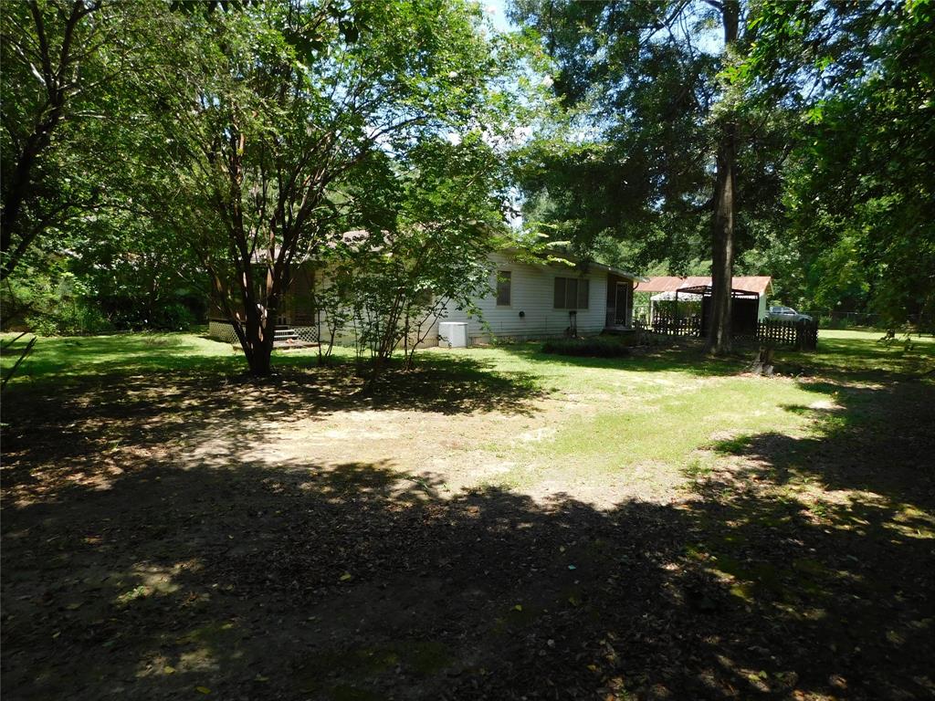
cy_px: 350
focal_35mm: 23
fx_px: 621
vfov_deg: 58.9
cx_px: 468
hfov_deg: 73.9
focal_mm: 4
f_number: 3
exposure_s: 1/500
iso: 125
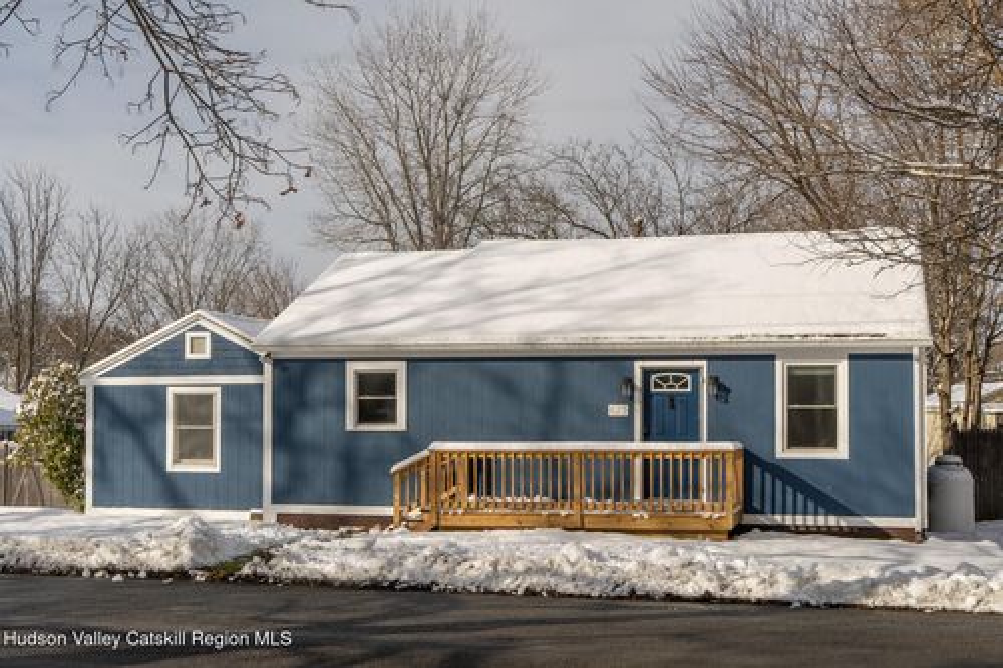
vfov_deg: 29.8
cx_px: 502
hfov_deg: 43.6
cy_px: 334
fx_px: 1253
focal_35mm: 45
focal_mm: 45
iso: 400
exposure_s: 1/500
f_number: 16
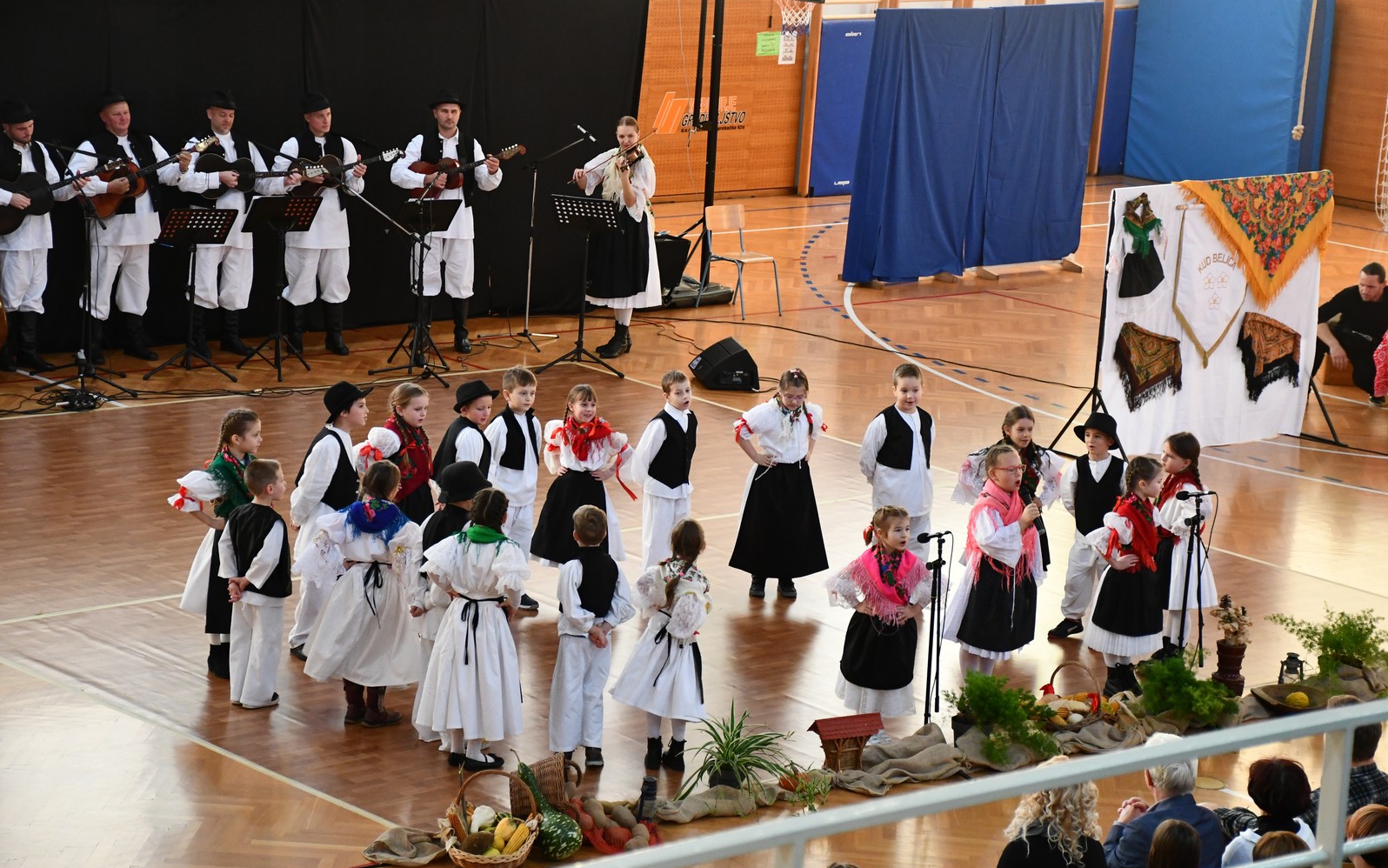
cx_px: 695
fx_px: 3594
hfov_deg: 21.9
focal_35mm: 95
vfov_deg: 13.8
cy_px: 412
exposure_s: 1/125
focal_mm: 62
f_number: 5
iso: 2500
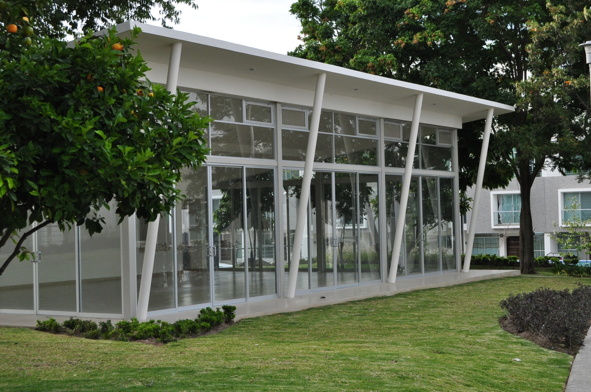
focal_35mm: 60
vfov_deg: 22.6
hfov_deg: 33.4
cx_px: 296
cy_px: 196
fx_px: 984
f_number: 11
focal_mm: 40
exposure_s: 1/400
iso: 800
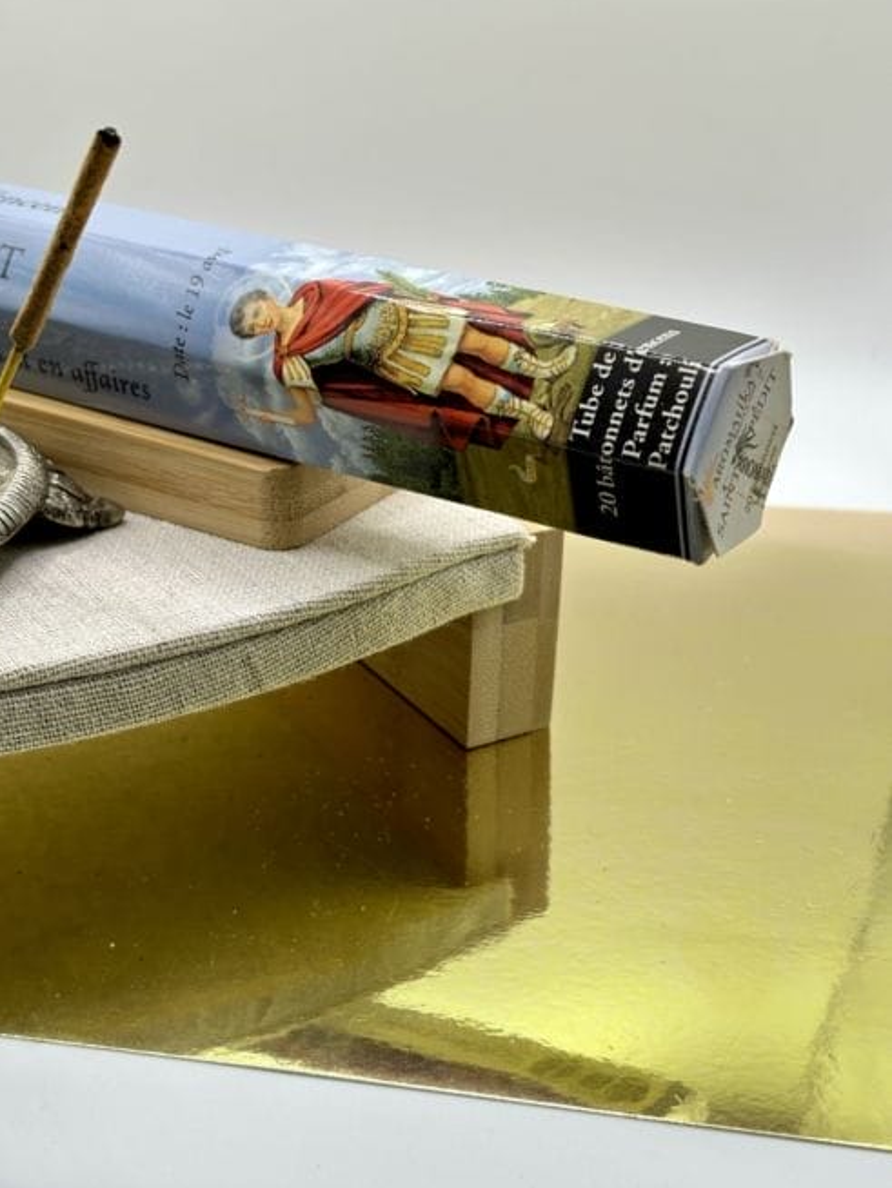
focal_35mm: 53
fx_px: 1820
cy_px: 593
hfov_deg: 27.5
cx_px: 440
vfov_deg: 36.2
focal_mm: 5.96
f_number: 1.6
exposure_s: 1/228
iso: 32
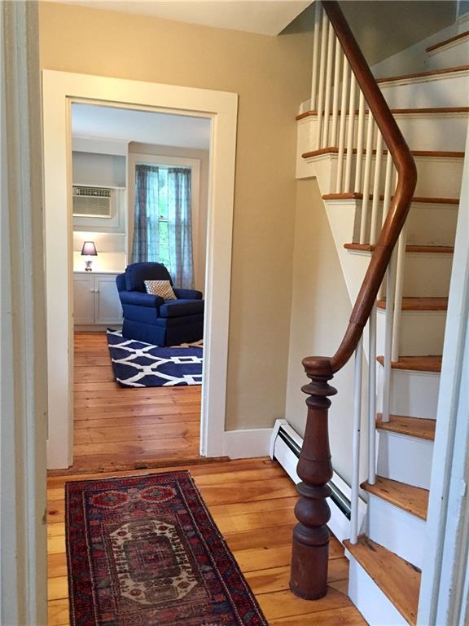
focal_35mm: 29
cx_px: 234
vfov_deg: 61.7
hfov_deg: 48.2
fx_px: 524
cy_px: 313
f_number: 2.2
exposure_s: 1/30
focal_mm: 4.15
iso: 160
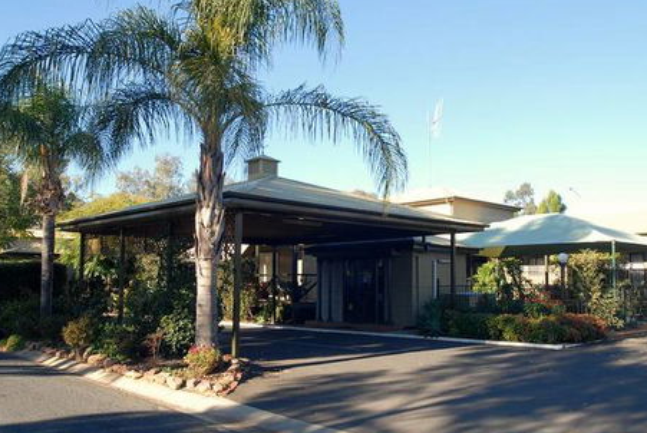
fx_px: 603
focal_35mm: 34
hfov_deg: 56.4
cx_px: 340
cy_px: 226
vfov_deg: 39.5
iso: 100
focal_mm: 21
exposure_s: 1/125
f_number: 5.6
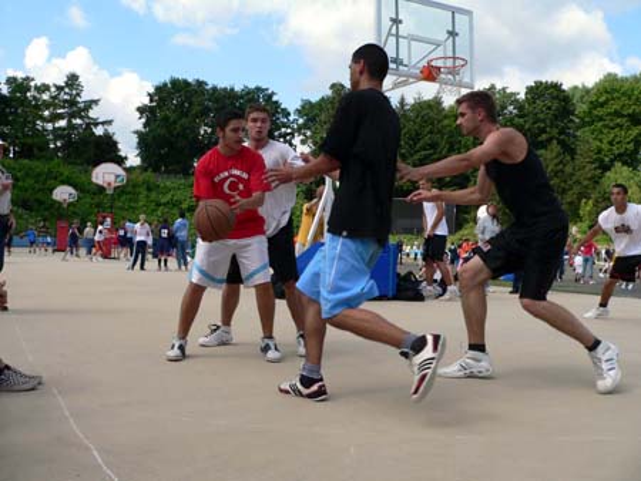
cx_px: 320
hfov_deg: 51.3
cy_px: 240
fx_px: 667
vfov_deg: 39.7
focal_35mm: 36
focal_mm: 6
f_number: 4
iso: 80
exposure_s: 1/500
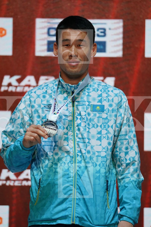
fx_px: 1661
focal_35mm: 264
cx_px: 76
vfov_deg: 7.8
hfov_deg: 5.2
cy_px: 114
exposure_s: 1/250
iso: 160
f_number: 2.8
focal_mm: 176
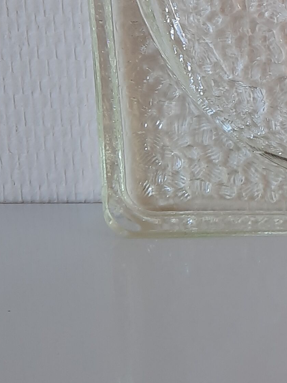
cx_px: 419
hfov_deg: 15.4
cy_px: 0
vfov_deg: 21.3
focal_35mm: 89
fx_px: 984
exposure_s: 1/100
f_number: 2
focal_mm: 4.6
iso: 50
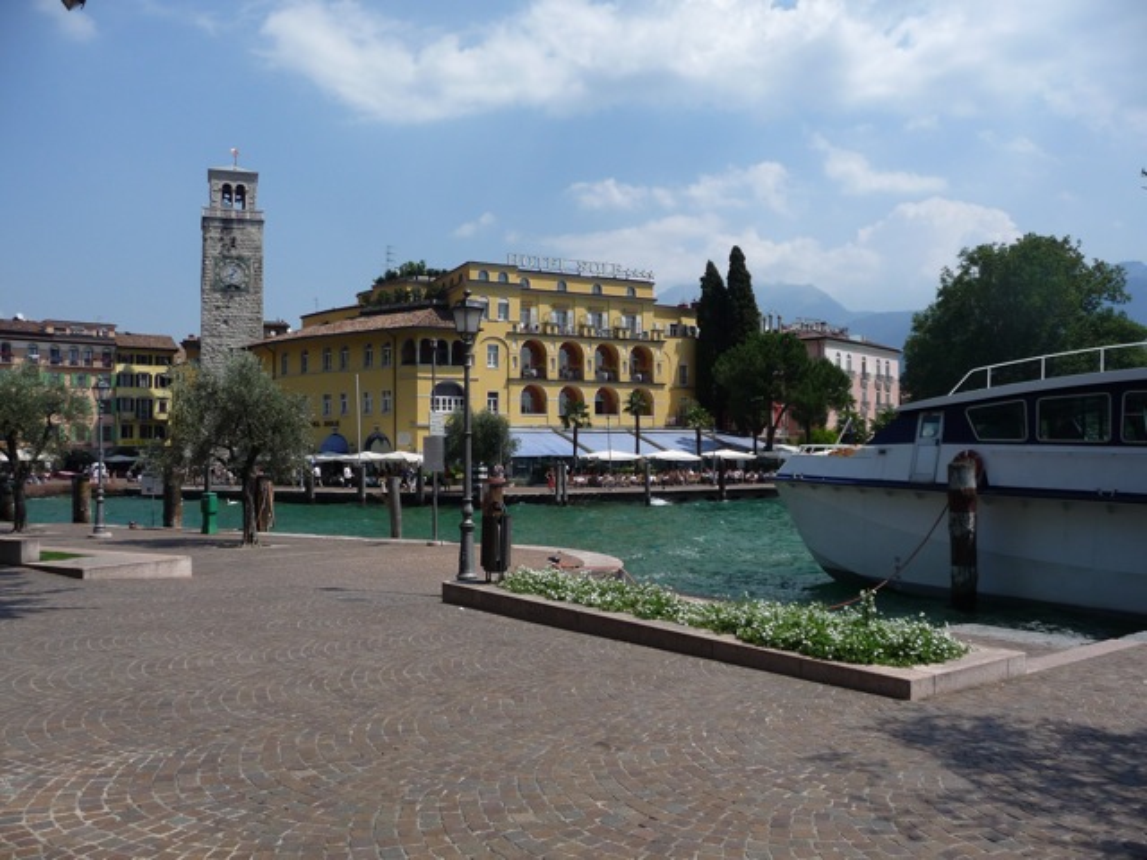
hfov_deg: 63.4
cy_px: 430
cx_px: 574
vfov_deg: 49.7
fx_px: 928
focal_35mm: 28
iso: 100
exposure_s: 1/320
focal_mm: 4.7
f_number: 8
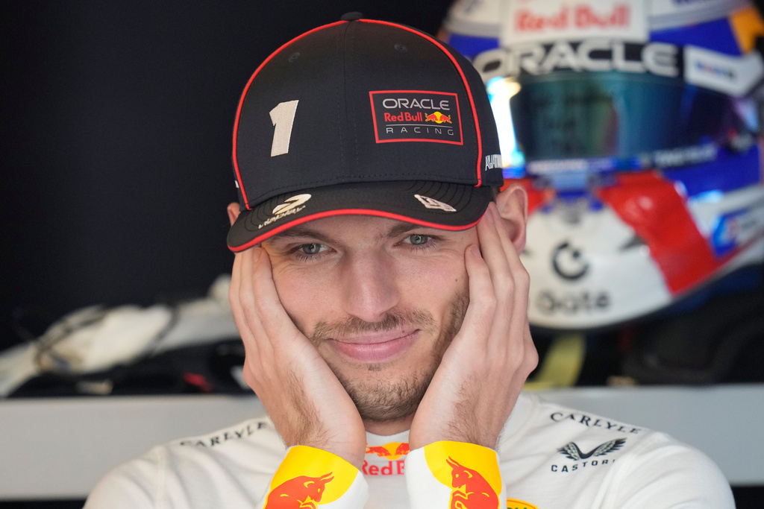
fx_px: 12734
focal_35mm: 600
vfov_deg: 2.3
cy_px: 254
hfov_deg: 3.4
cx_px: 382
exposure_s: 1/400
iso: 2500
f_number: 2.8
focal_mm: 400
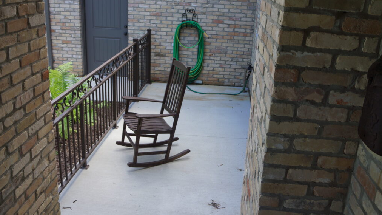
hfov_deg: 56.6
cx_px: 192
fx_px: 354
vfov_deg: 33.7
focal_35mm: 35
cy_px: 94
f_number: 5
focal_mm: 22
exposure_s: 1/100
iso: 100
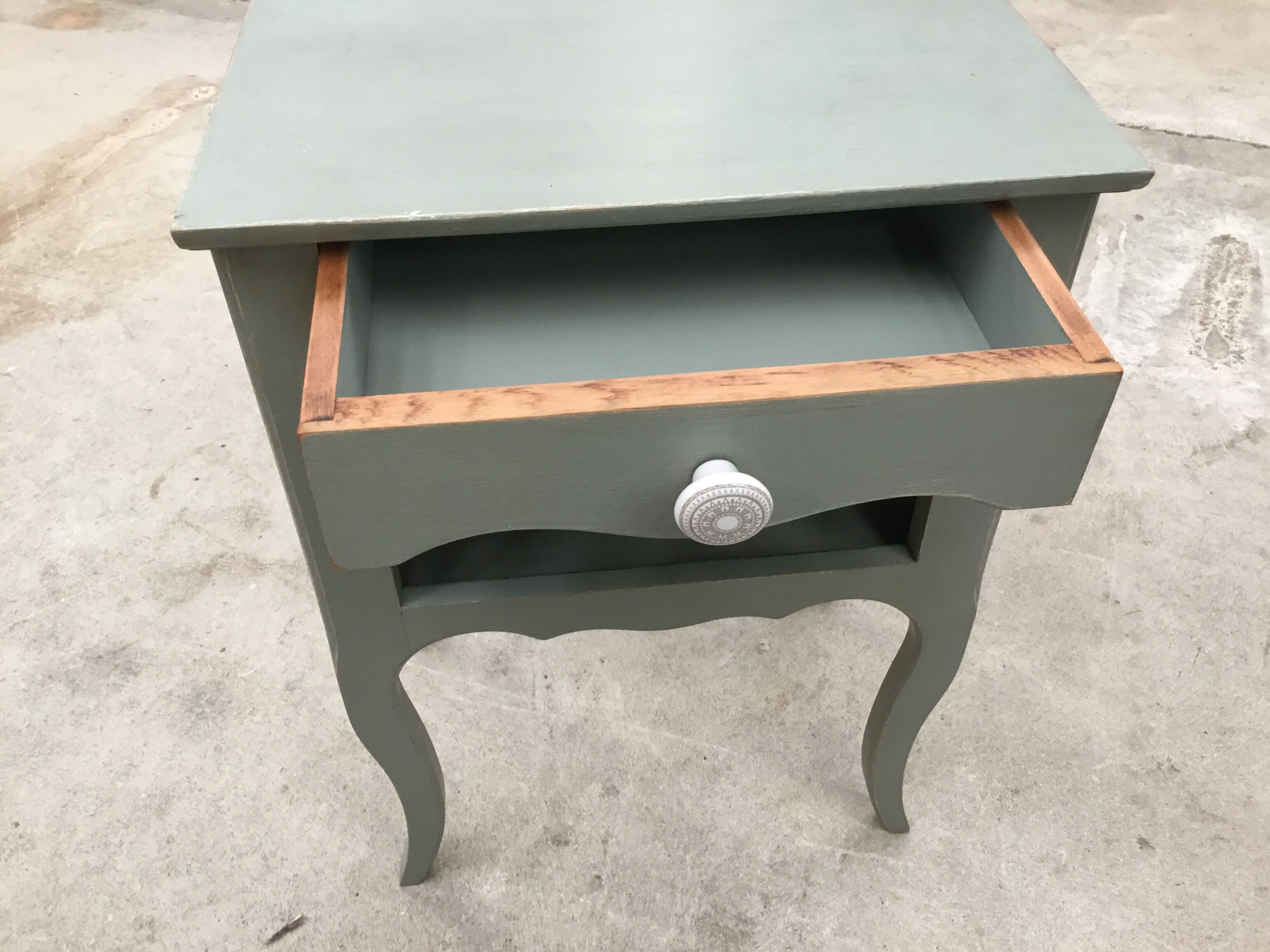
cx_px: 635
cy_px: 476
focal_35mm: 31
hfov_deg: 58.4
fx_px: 1137
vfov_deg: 45.4
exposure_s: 1/33
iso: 100
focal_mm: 3.3
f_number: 2.4
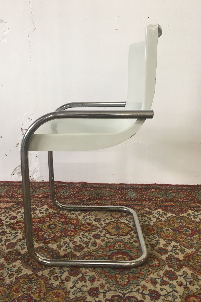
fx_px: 260
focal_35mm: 31
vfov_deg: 60.3
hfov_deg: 42.2
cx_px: 86
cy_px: 152
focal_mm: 4.15
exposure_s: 1/33
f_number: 2.2
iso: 64
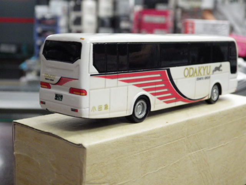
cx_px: 123
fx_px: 419
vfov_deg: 24.8
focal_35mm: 59
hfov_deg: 32.7
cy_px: 92
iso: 800
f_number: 4
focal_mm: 10.7
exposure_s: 1/50
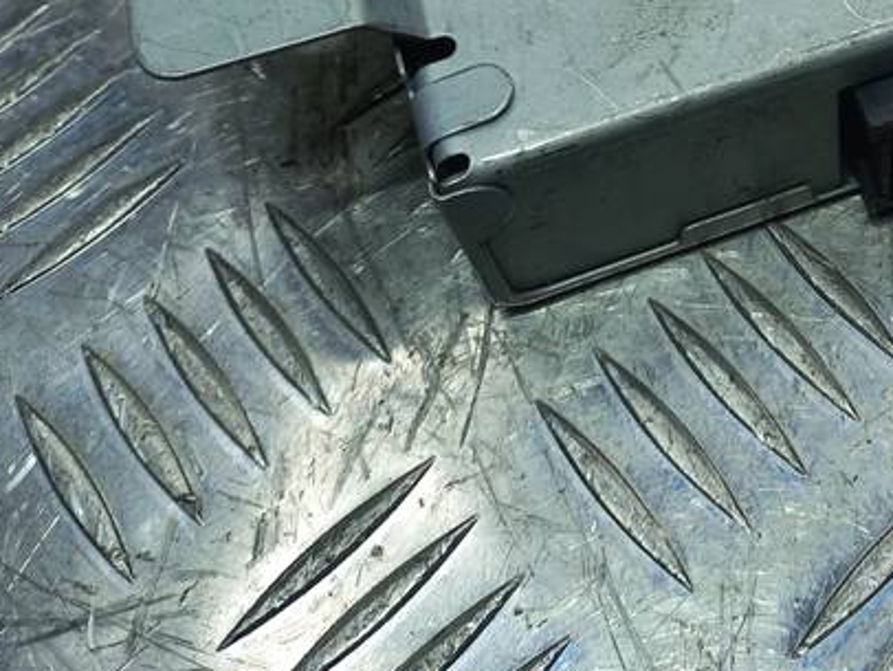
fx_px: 1626
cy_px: -143
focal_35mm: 63
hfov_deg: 29.1
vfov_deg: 21.6
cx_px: 847
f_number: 1.8
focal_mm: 4.6
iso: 25
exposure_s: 1/100
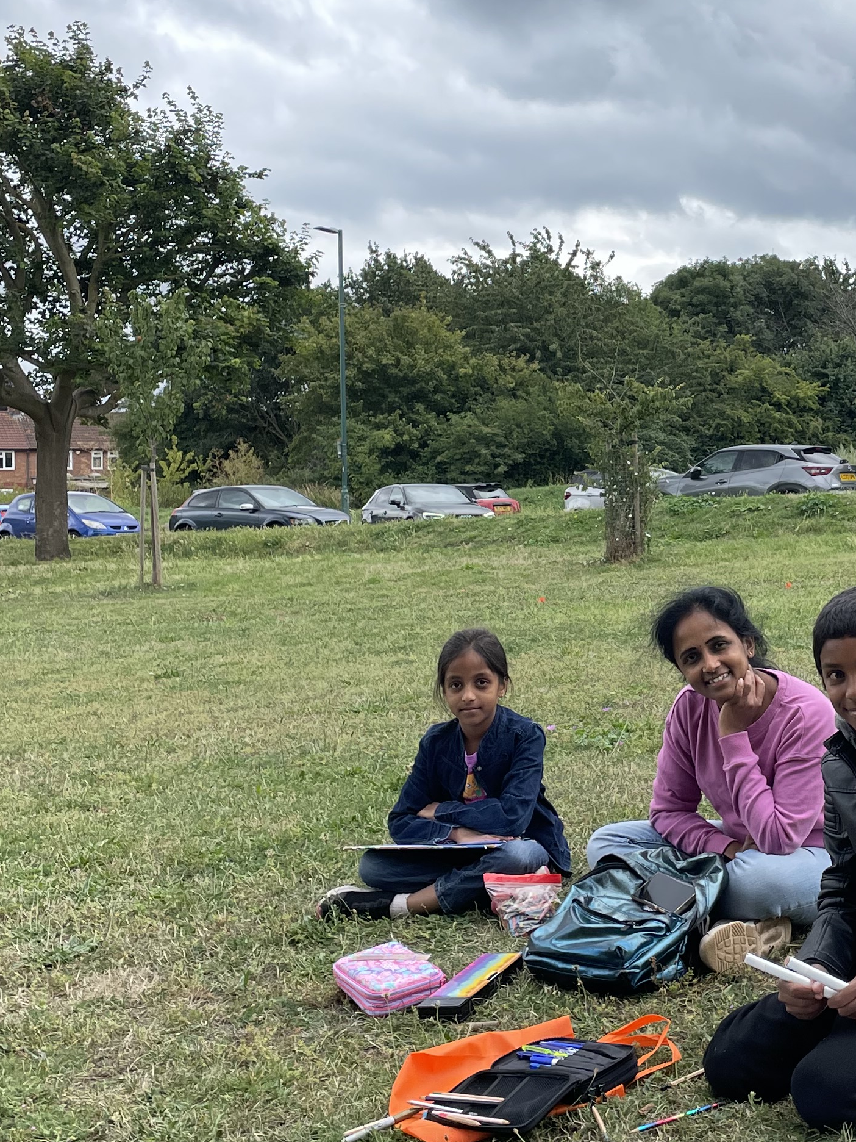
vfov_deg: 34.2
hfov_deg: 25.6
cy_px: 444
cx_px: 691
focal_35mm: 56
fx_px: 1846
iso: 32
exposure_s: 1/1595
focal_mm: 4.2
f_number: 1.6
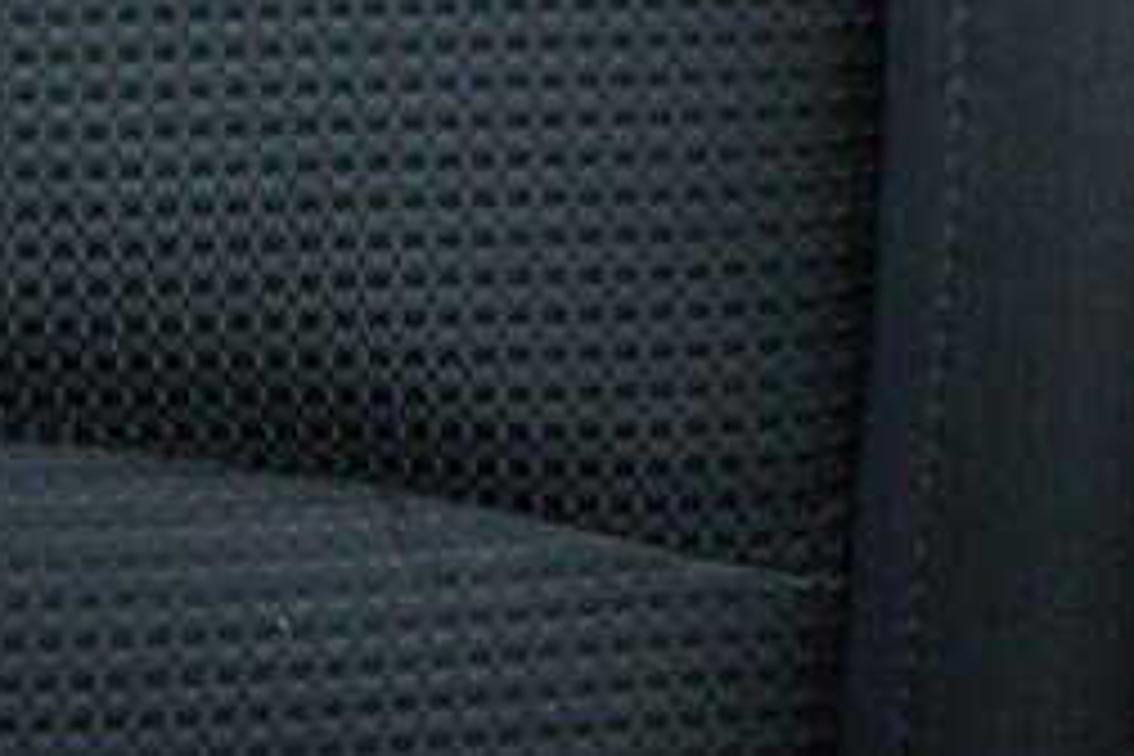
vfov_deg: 8.8
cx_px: 2061
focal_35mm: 146
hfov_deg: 12.7
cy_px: -776
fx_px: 4599
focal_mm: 24
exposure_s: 1/40
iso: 400
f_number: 2.8
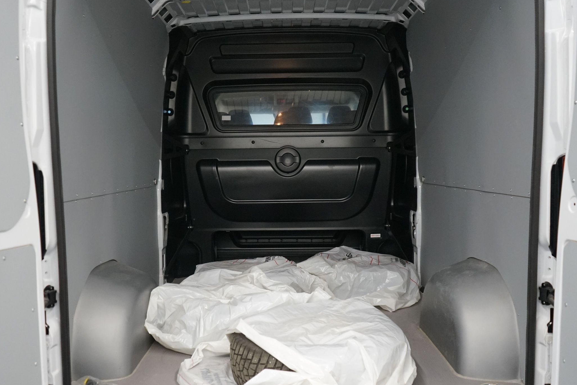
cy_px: 203
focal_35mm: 34
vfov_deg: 38.9
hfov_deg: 55.8
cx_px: 270
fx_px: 545
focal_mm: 28
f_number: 3.5
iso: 2500
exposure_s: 1/160
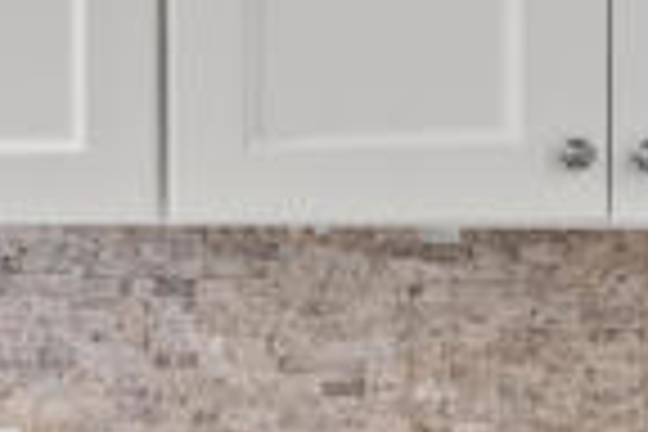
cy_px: 225
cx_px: -261
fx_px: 1602
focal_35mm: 89
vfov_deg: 15.4
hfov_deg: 20.3
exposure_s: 1/8
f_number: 8
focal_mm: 20
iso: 1600
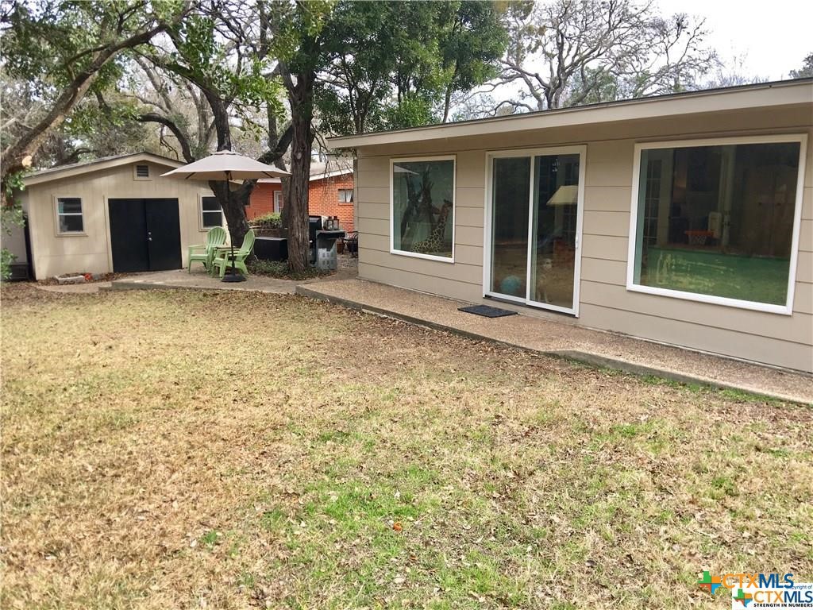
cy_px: 305
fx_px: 681
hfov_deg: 61.7
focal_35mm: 29
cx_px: 406
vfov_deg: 48.2
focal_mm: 4.15
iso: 25
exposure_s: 1/301
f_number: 2.2
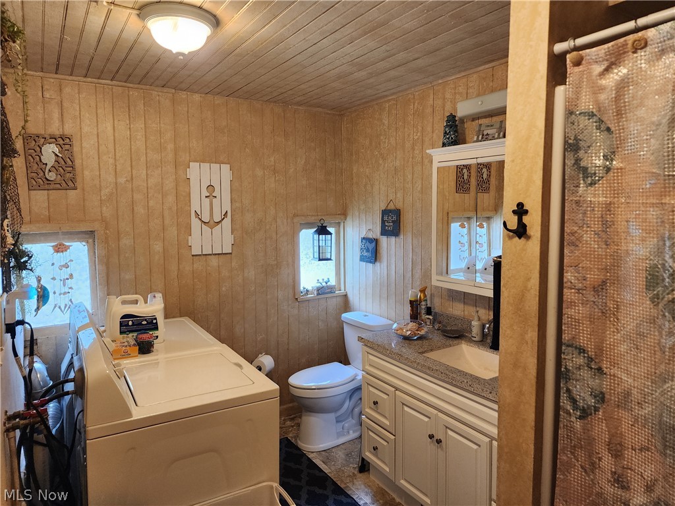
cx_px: 338
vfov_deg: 58.9
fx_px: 448
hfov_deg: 73.9
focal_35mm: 23
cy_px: 253
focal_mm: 6.4
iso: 200
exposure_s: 1/120
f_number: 1.8
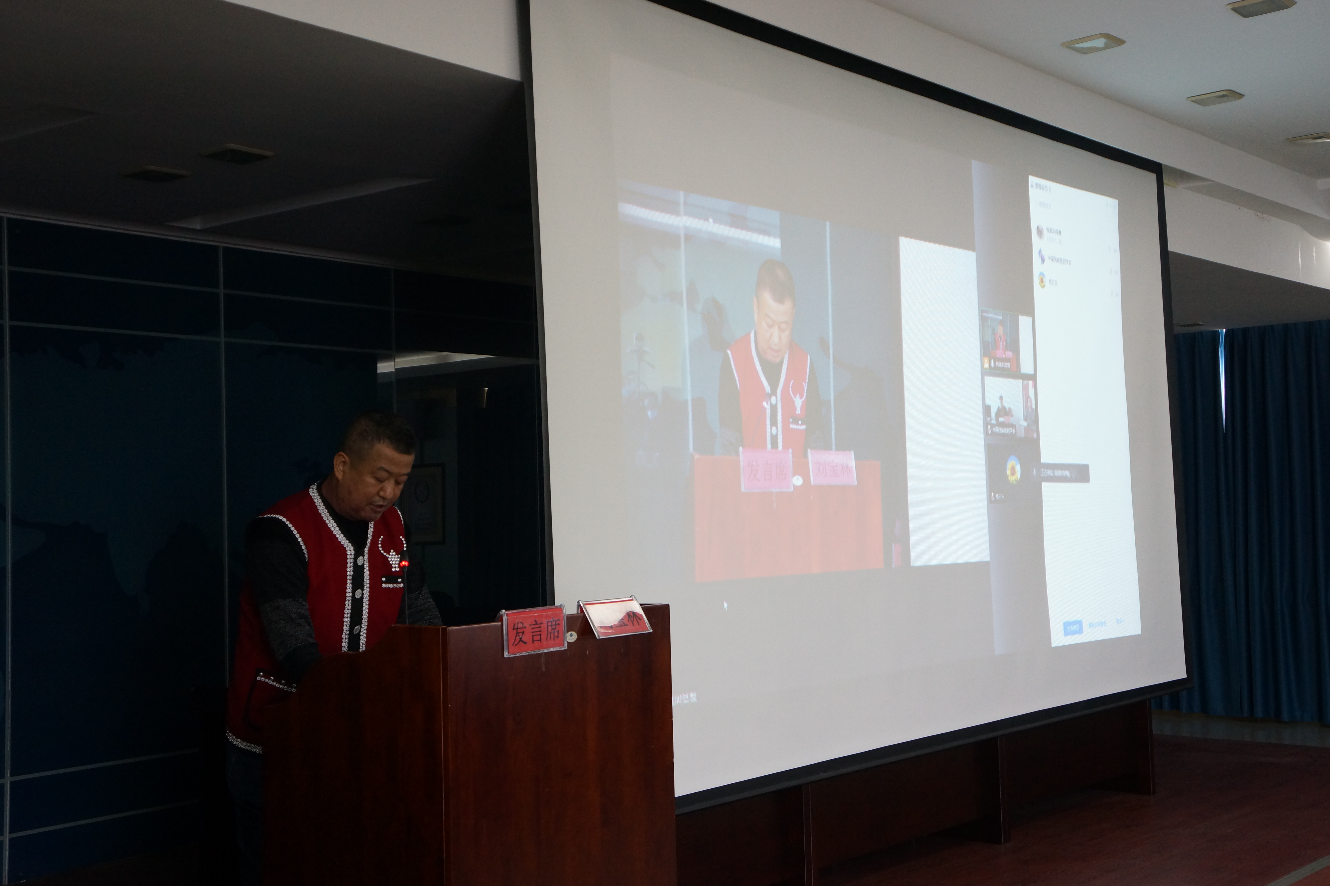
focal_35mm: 44
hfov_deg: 44.5
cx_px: 667
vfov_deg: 30.5
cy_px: 442
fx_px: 1625
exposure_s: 1/60
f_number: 4
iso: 800
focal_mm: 29
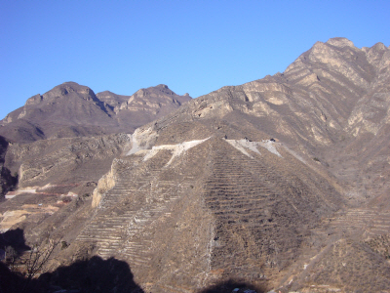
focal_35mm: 42
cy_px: 146
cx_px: 195
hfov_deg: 44.8
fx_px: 473
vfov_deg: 34.3
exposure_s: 1/200
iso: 80
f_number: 7.1
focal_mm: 6.9
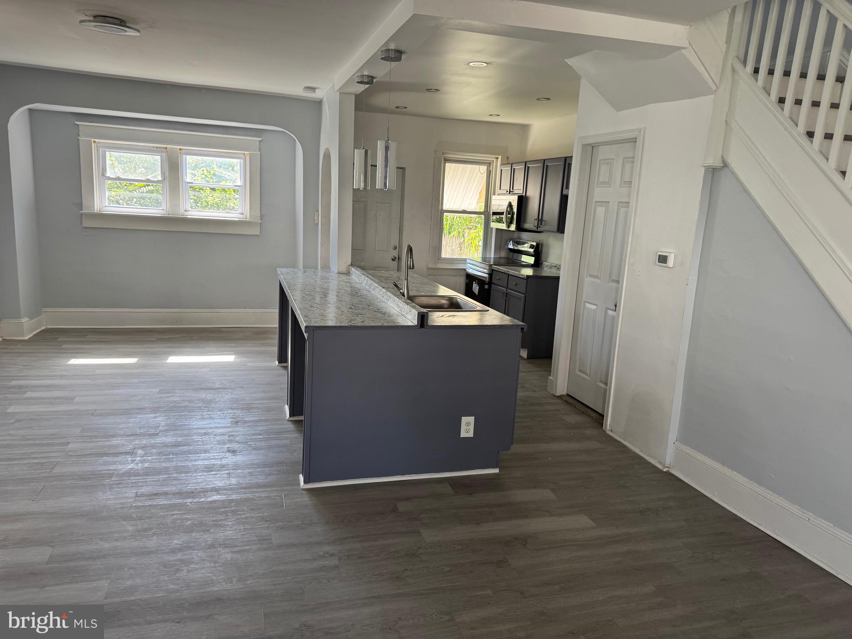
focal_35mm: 24
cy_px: 320
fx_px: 591
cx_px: 426
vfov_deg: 56.8
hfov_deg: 71.6
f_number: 1.78
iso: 100
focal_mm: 6.76
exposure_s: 1/121
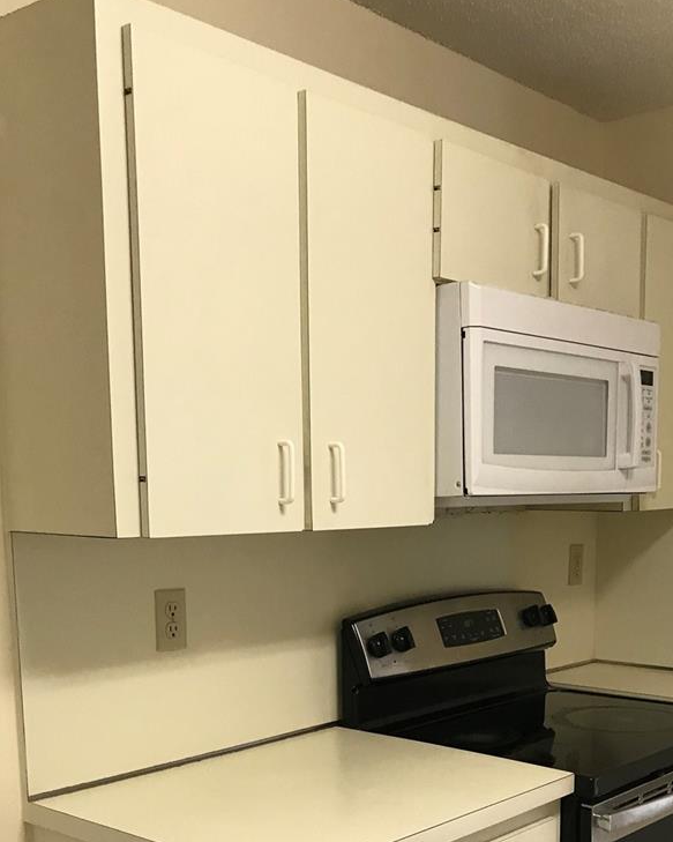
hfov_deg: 33.4
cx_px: 389
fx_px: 1121
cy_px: 649
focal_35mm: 45
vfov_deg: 39.8
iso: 40
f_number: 1.8
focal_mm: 3.99
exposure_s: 1/30
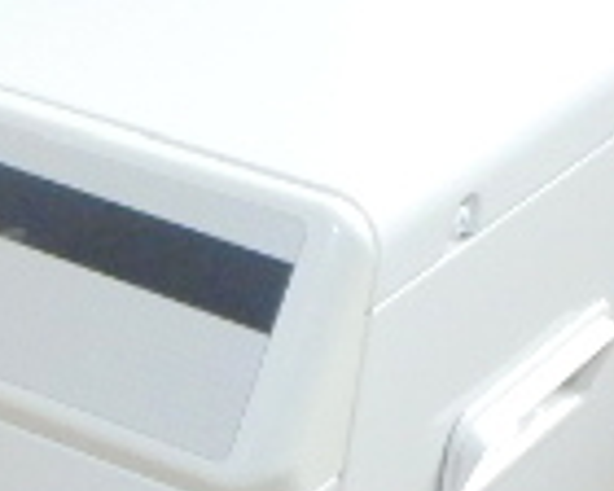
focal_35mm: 107
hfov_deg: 17.2
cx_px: -92
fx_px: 1944
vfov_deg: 13.8
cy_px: 662
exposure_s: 1/40
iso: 800
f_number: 7.9
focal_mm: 4.2
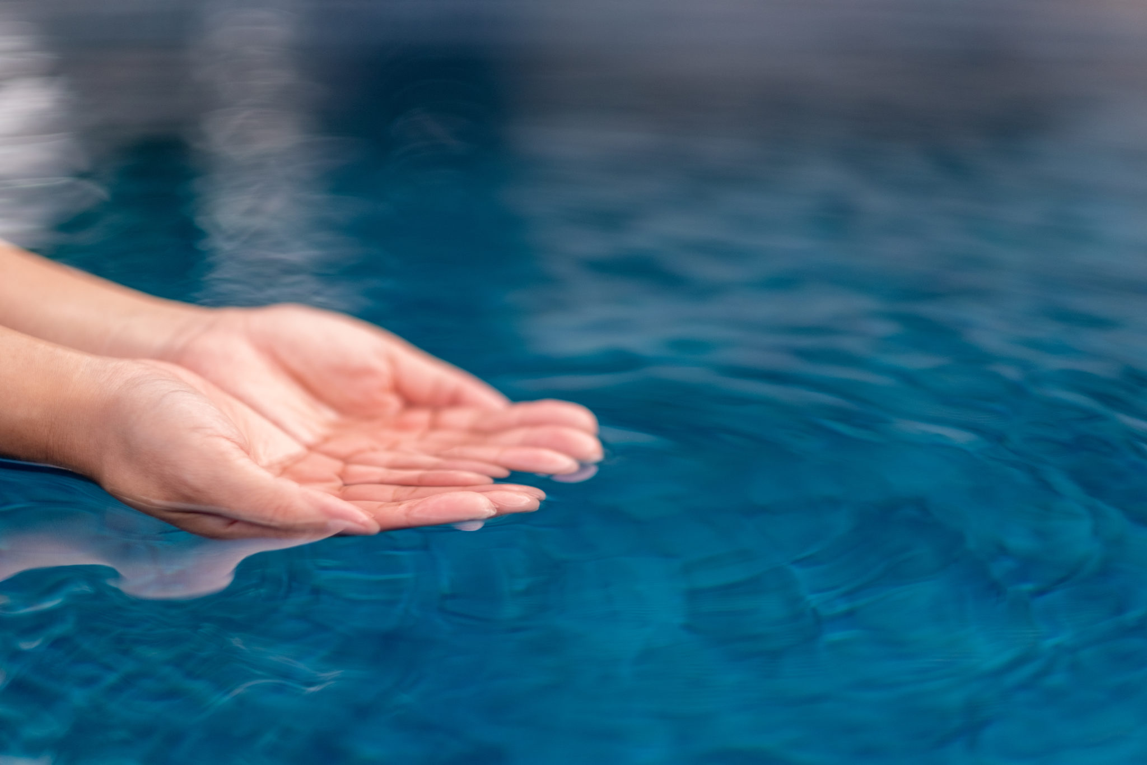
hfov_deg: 24.2
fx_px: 2676
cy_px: 382
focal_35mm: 84
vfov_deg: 16.3
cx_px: 574
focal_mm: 56
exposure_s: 1/2200
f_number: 1.2
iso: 200
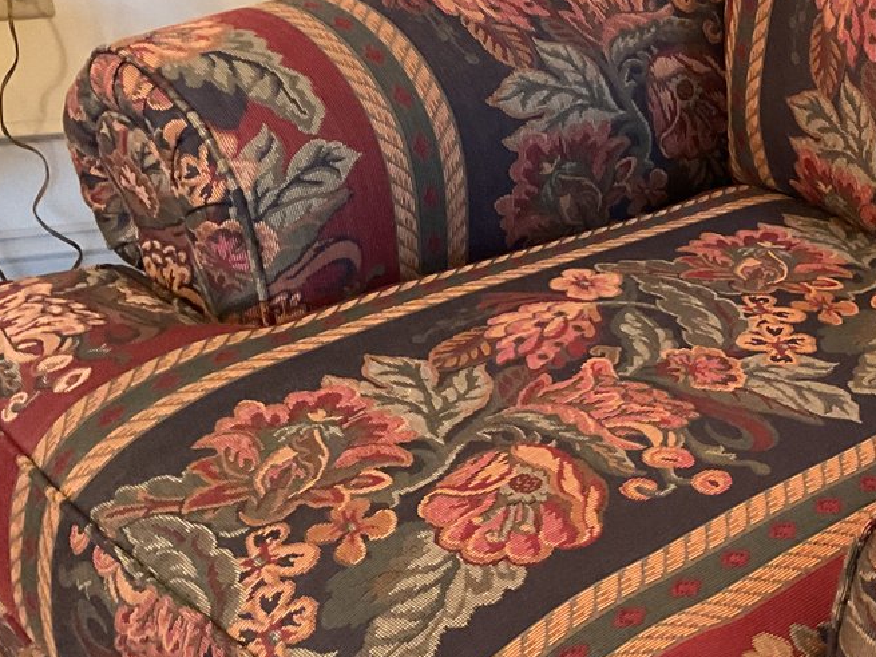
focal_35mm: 67
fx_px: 1695
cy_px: 291
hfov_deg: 27.1
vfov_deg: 21.9
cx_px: 909
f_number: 1.8
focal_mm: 3
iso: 320
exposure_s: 1/30
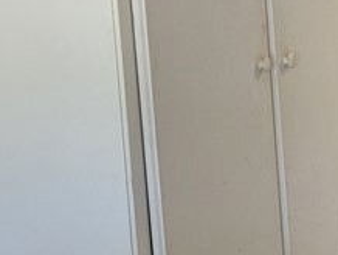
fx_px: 1193
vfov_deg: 12.2
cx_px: 744
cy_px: 157
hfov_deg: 13.2
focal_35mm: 122
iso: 100
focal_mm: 5.4
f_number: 1.8
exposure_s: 1/120
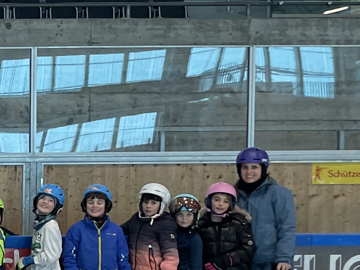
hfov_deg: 15.9
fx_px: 1071
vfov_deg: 14.2
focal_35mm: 103
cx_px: -309
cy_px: 247
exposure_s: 1/105
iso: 125
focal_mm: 4.2
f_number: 1.6
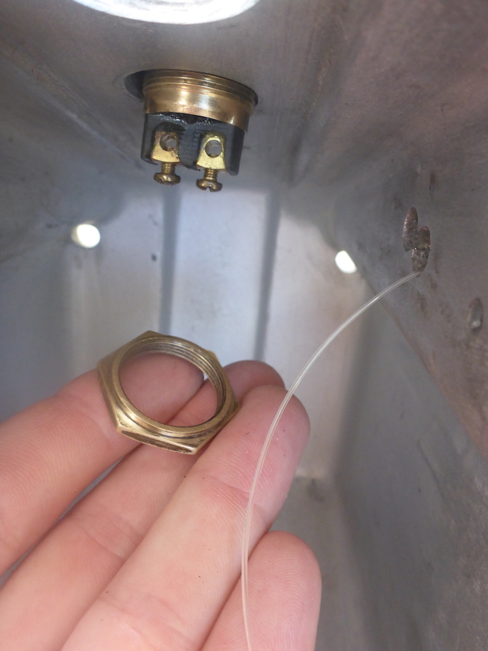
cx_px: 244
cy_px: 326
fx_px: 526
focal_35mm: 28
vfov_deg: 63.4
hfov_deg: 49.7
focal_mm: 4.9
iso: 400
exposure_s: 1/60
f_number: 3.3
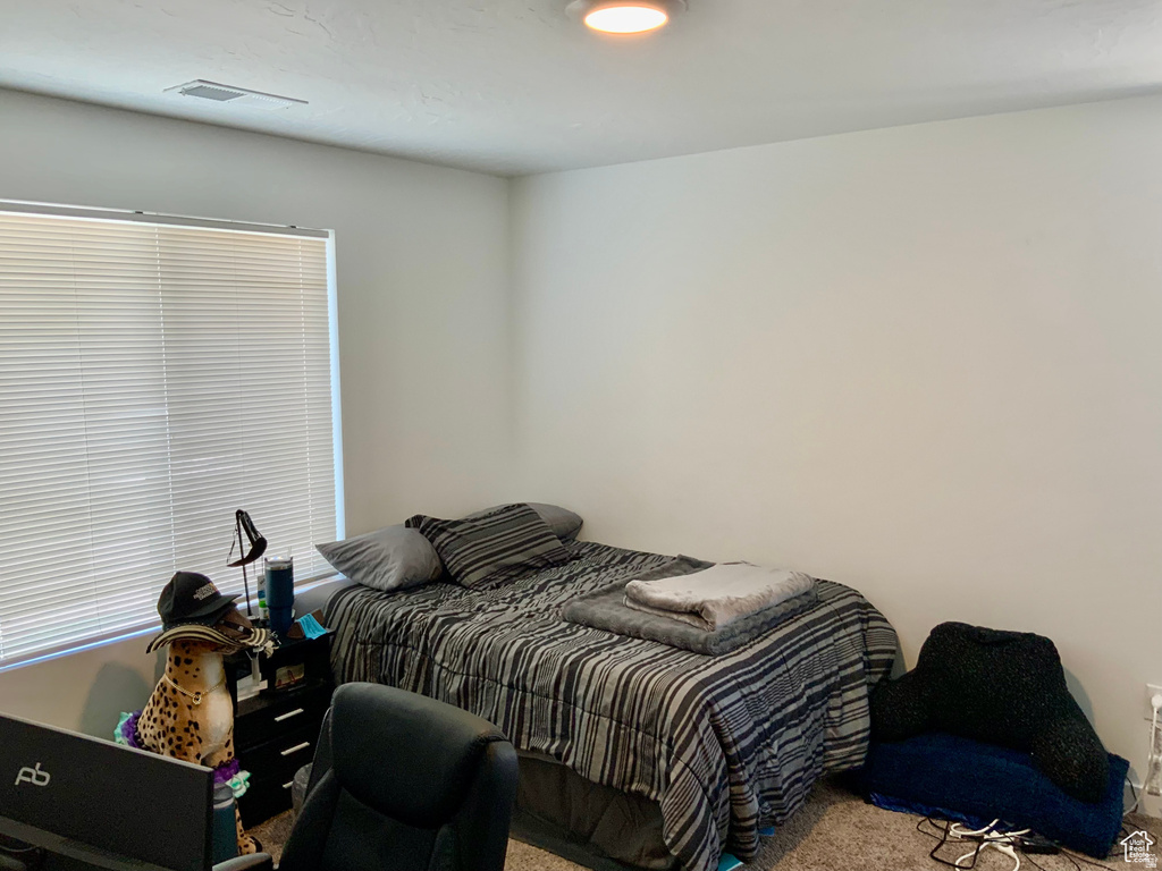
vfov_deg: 48.2
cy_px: 436
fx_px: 973
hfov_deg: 61.7
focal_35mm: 29
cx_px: 581
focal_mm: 3
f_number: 1.8
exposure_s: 1/120
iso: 64
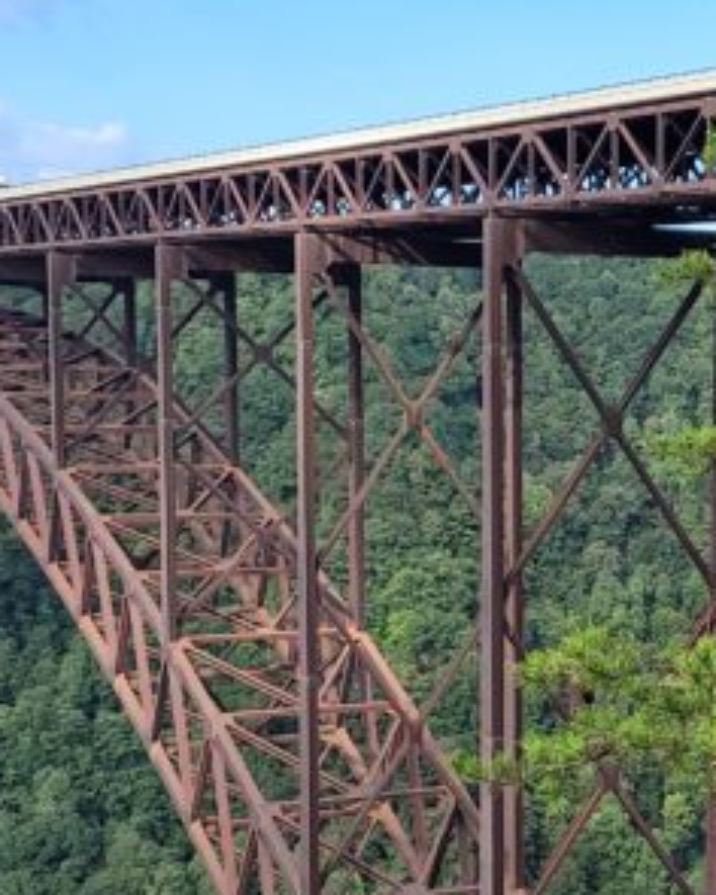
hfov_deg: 16.9
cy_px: 670
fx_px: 2331
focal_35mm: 88
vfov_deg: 21.5
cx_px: 792
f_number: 1.8
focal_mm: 5.4
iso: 40
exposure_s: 1/978
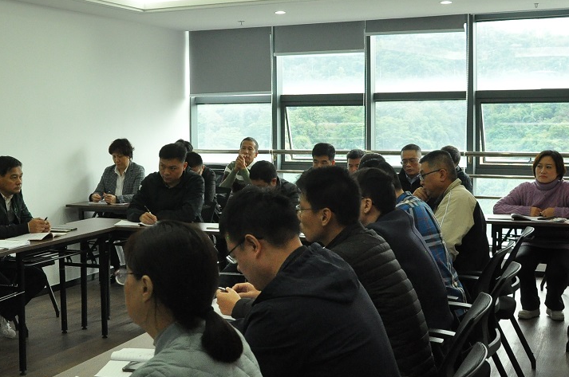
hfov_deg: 37.0
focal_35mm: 53
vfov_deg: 25.4
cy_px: 175
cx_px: 172
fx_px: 836
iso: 1600
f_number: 5.6
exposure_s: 1/125
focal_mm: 18
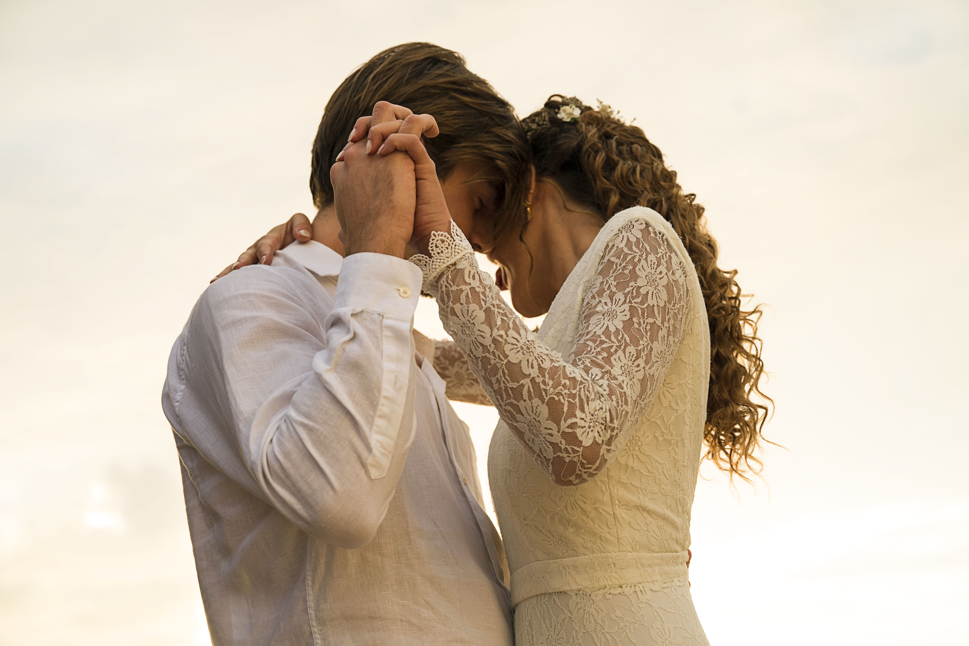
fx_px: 1534
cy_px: 323
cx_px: 484
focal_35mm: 57
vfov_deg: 23.8
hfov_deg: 35.1
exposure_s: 1/640
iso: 200
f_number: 4
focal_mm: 57
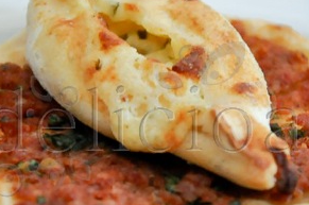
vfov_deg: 5.1
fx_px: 2321
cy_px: 119
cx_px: 192
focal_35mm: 271
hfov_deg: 7.6
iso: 1600
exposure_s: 1/30
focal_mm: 105
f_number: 5.6
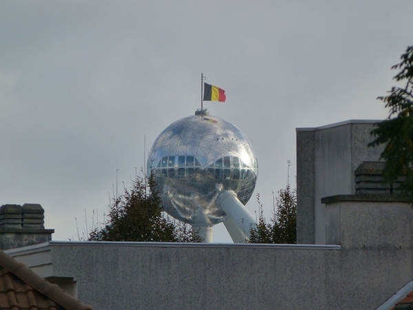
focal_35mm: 759
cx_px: 206
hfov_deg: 2.6
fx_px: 9056
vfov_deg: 2.0
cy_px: 155
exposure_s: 1/320
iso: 125
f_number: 5.6
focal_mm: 108
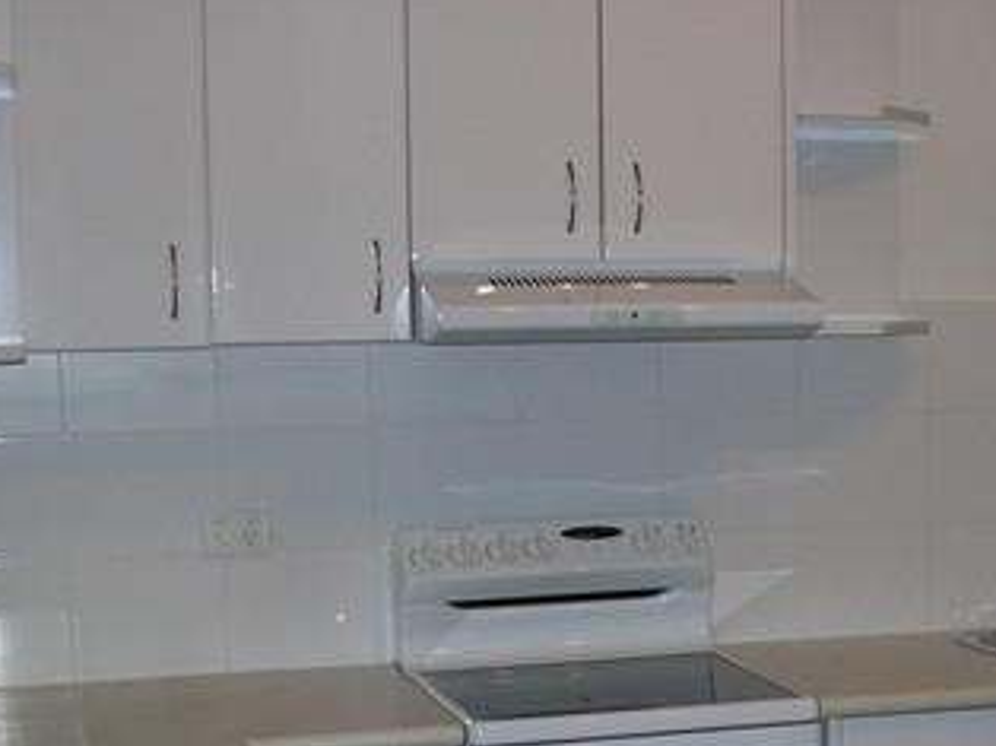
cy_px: 667
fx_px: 2243
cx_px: 837
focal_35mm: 78
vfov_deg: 18.6
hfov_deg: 24.5
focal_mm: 5.8
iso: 60
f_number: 2.8
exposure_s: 1/60.1
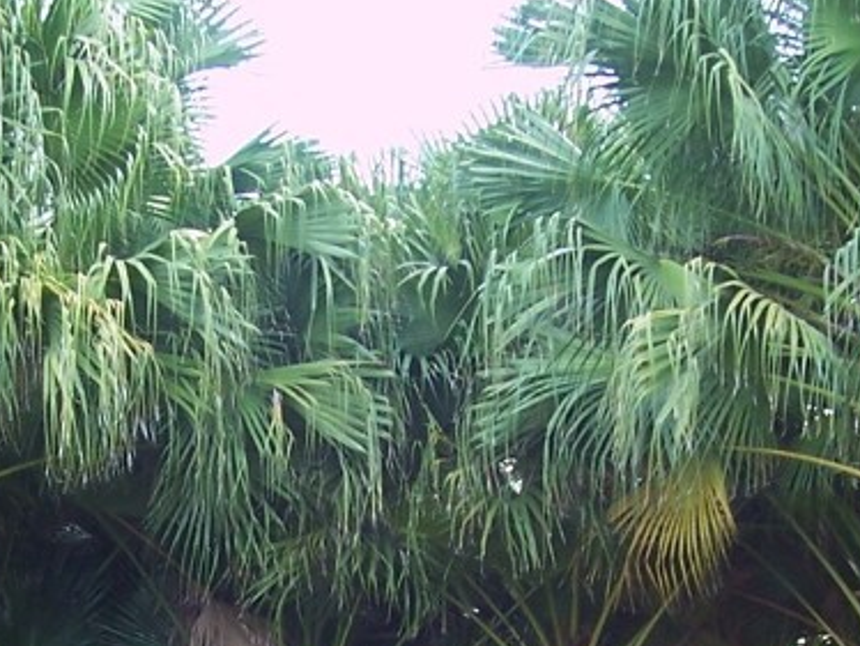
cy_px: 791
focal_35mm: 93
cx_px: 301
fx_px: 2312
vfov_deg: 15.3
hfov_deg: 21.0
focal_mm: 5.6
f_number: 2.7
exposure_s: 1/125
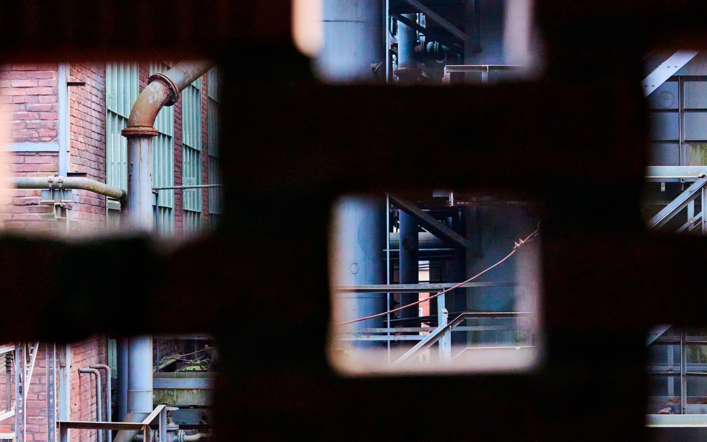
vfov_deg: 14.2
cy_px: 220
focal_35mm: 92
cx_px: 366
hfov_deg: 22.6
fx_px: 1773
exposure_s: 1/125
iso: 12800
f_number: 4
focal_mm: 70
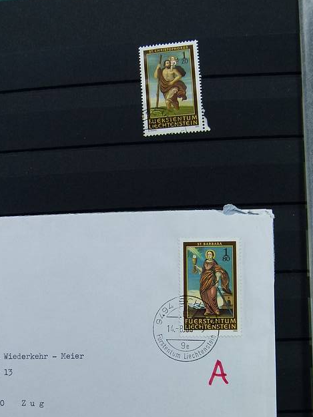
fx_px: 711
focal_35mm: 59
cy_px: 301
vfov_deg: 32.2
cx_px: 146
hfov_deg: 24.8
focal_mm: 6.5
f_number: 3.6
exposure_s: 1/125
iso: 100
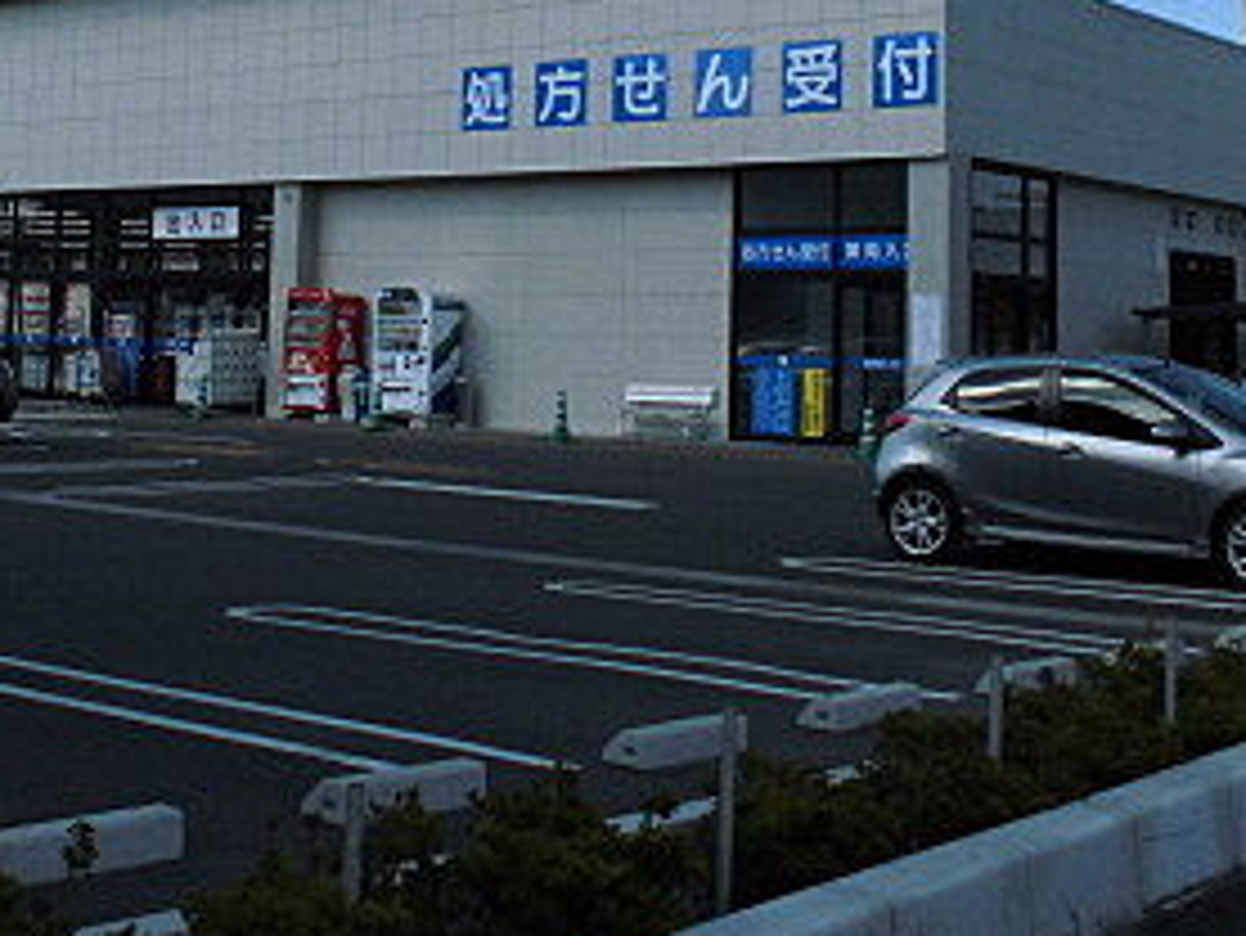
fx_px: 2161
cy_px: 27
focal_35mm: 60
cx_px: 495
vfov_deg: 23.5
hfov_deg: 32.1
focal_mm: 4.6
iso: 100
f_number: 3.5
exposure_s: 1/800
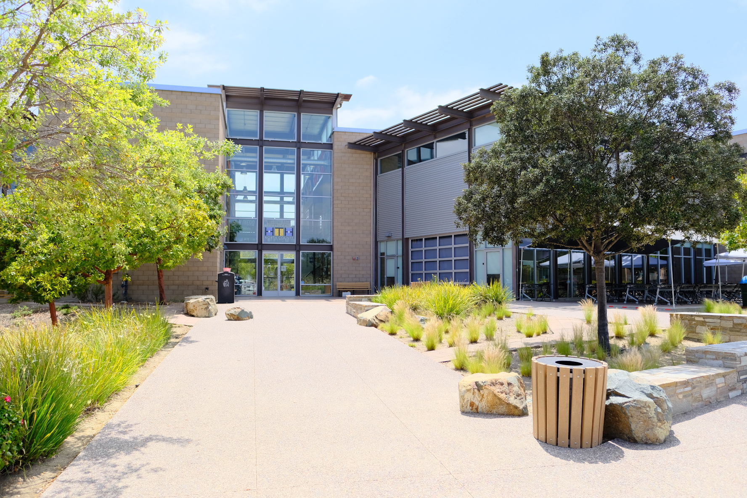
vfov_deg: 53.1
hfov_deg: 73.7
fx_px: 498
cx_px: 374
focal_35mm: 24
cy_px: 249
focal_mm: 16
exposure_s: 1/1000
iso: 160
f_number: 2.5
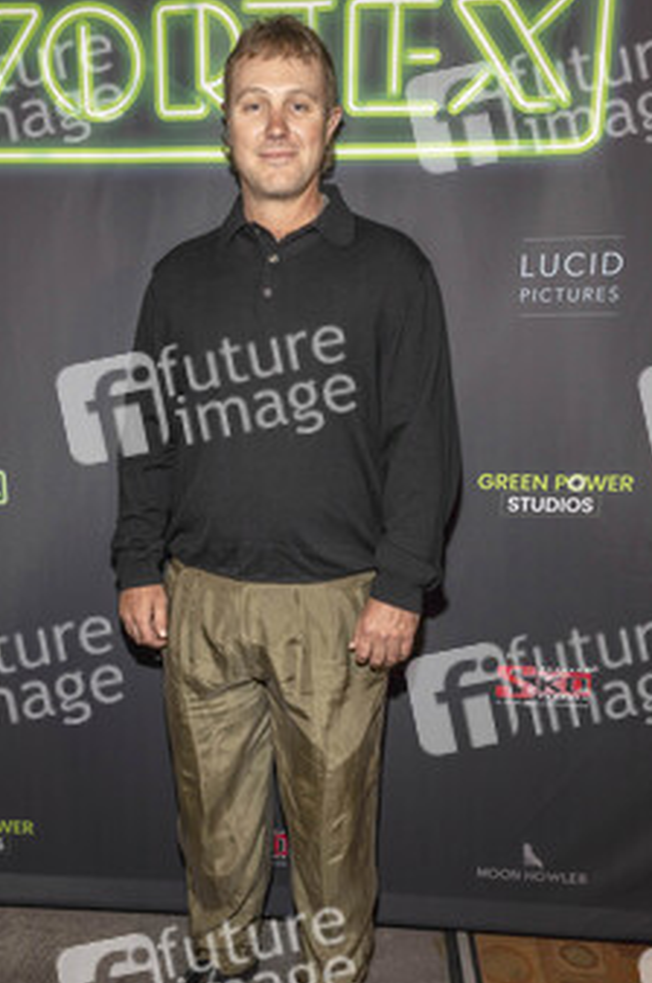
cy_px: 541
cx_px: 291
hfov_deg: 40.9
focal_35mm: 32
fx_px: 873
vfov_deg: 58.7
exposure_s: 1/200
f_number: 5.6
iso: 800
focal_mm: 27
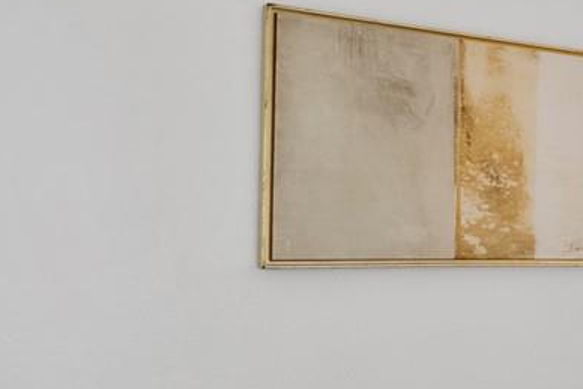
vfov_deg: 22.5
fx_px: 972
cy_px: 260
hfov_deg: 19.8
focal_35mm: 60
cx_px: 1137
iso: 320
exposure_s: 1/200
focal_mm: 7
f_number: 4
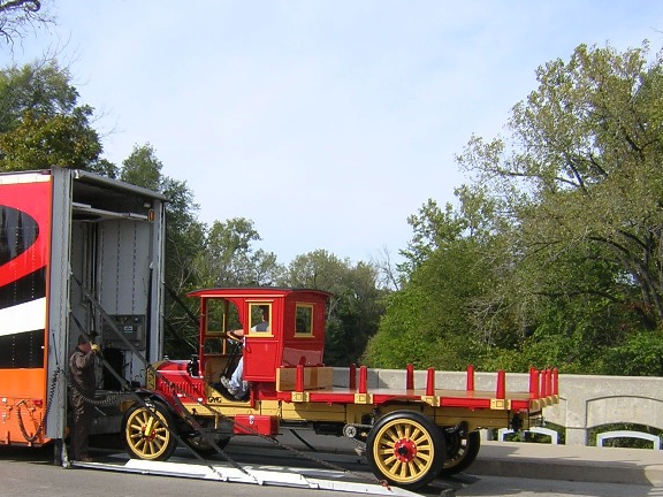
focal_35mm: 50
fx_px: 958
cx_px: 279
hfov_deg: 38.1
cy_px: 312
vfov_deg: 29.0
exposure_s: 1/242
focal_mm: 4.7
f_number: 5.2
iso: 100
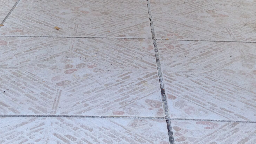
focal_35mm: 80
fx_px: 543
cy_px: -5
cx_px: 116
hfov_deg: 26.5
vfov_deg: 14.8
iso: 50
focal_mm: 4.12
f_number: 2.4
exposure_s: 1/120
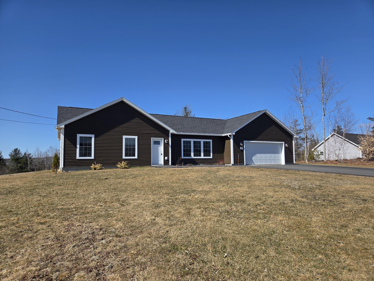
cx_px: 187
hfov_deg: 73.9
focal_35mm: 23
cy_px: 140
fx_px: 248
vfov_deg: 58.9
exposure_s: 1/5862
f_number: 1.8
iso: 80
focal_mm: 5.4
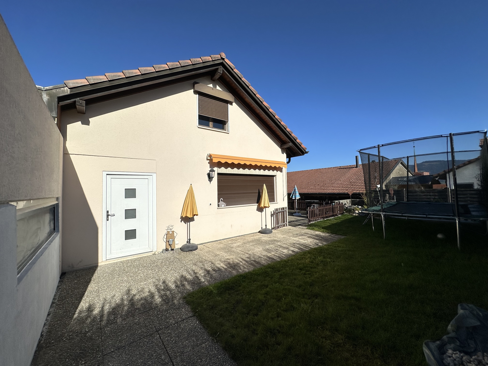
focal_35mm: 14
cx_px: 244
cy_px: 183
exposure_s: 1/6494
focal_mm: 2.22
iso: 50
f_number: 2.2
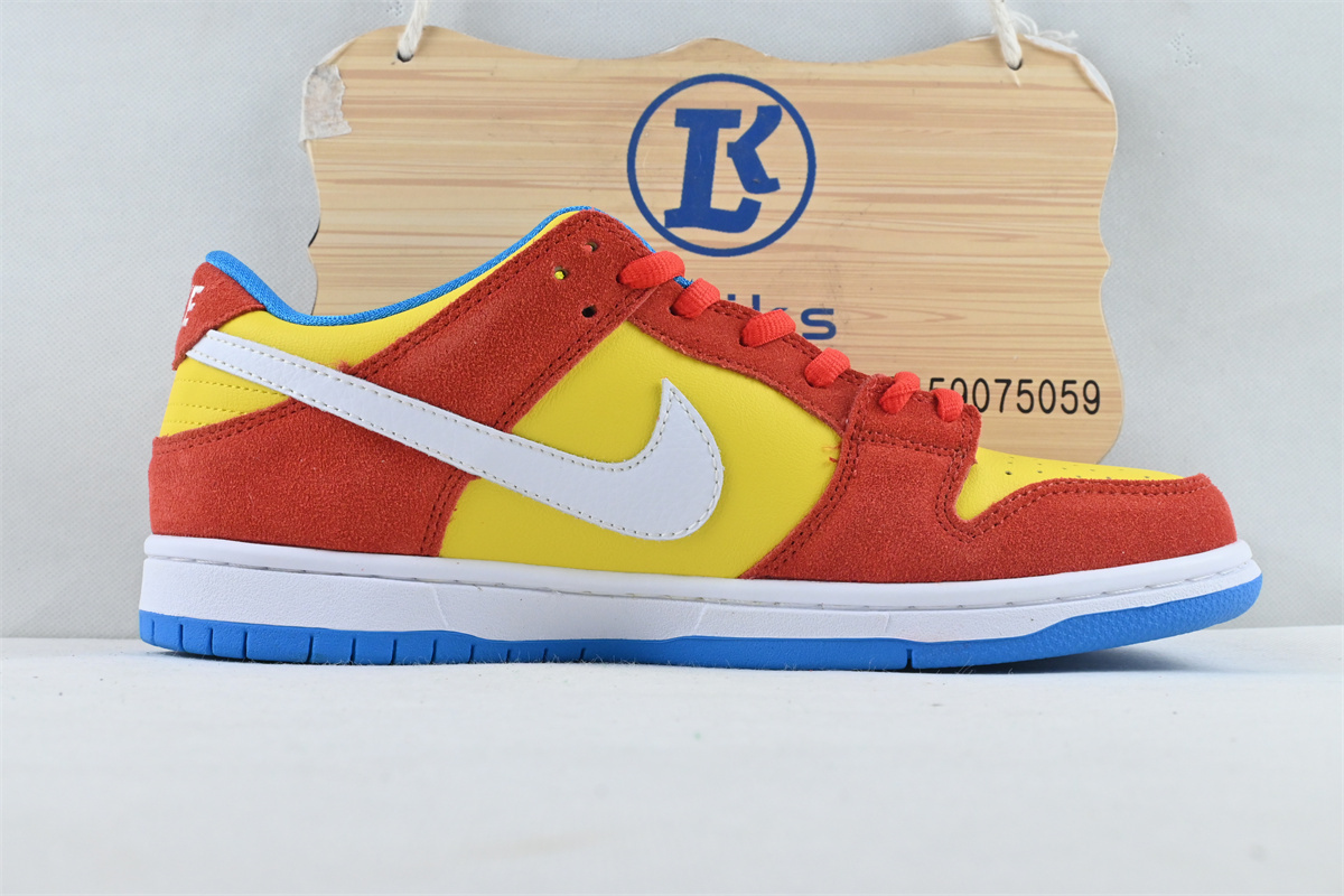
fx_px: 1708
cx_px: 672
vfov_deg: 29.4
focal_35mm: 46
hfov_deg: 43.0
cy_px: 448
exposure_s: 1/125
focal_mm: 30.5
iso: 1000
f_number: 10
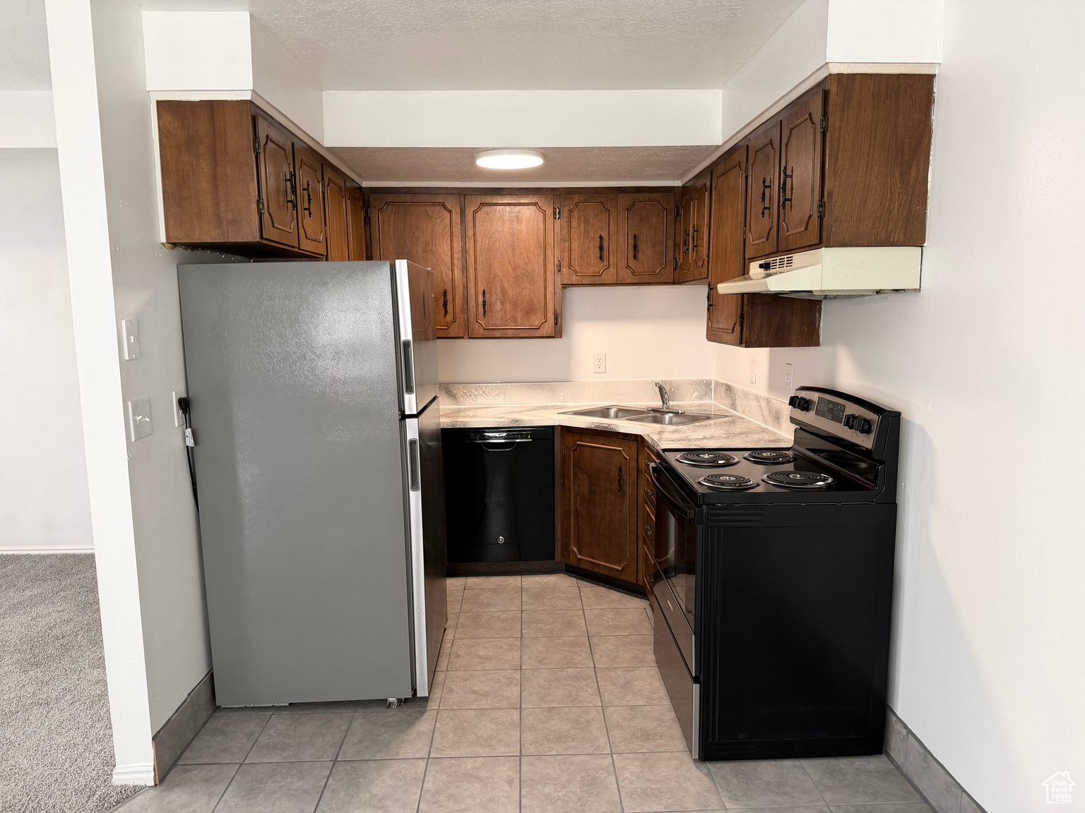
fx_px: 752
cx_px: 542
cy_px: 406
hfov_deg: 71.6
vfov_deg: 56.8
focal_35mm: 24
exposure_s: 1/60
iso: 160
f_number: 1.78
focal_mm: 6.76
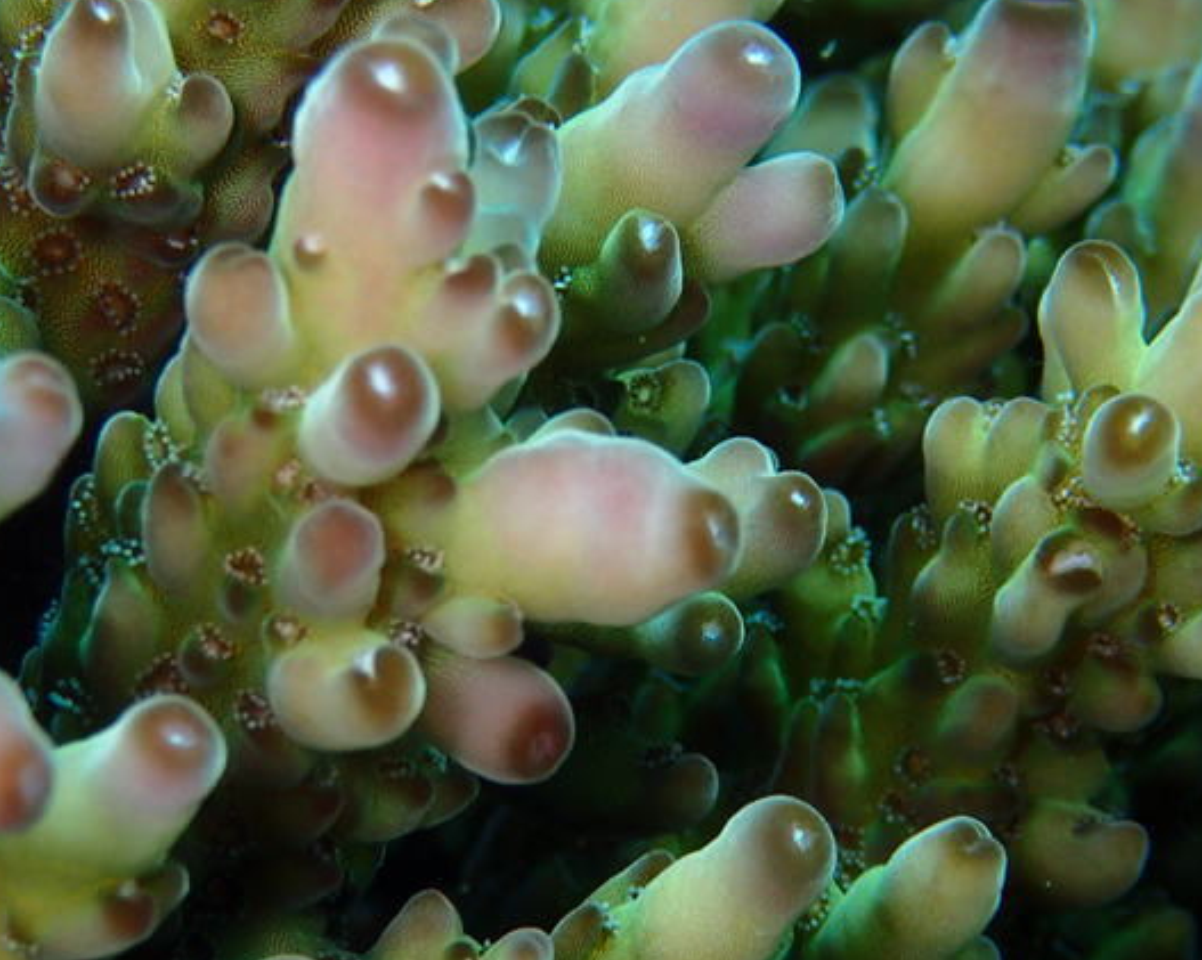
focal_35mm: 126
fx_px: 4480
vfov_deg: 12.2
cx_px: 518
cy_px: 595
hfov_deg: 15.3
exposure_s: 1/160
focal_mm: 15.41
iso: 200
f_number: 6.3
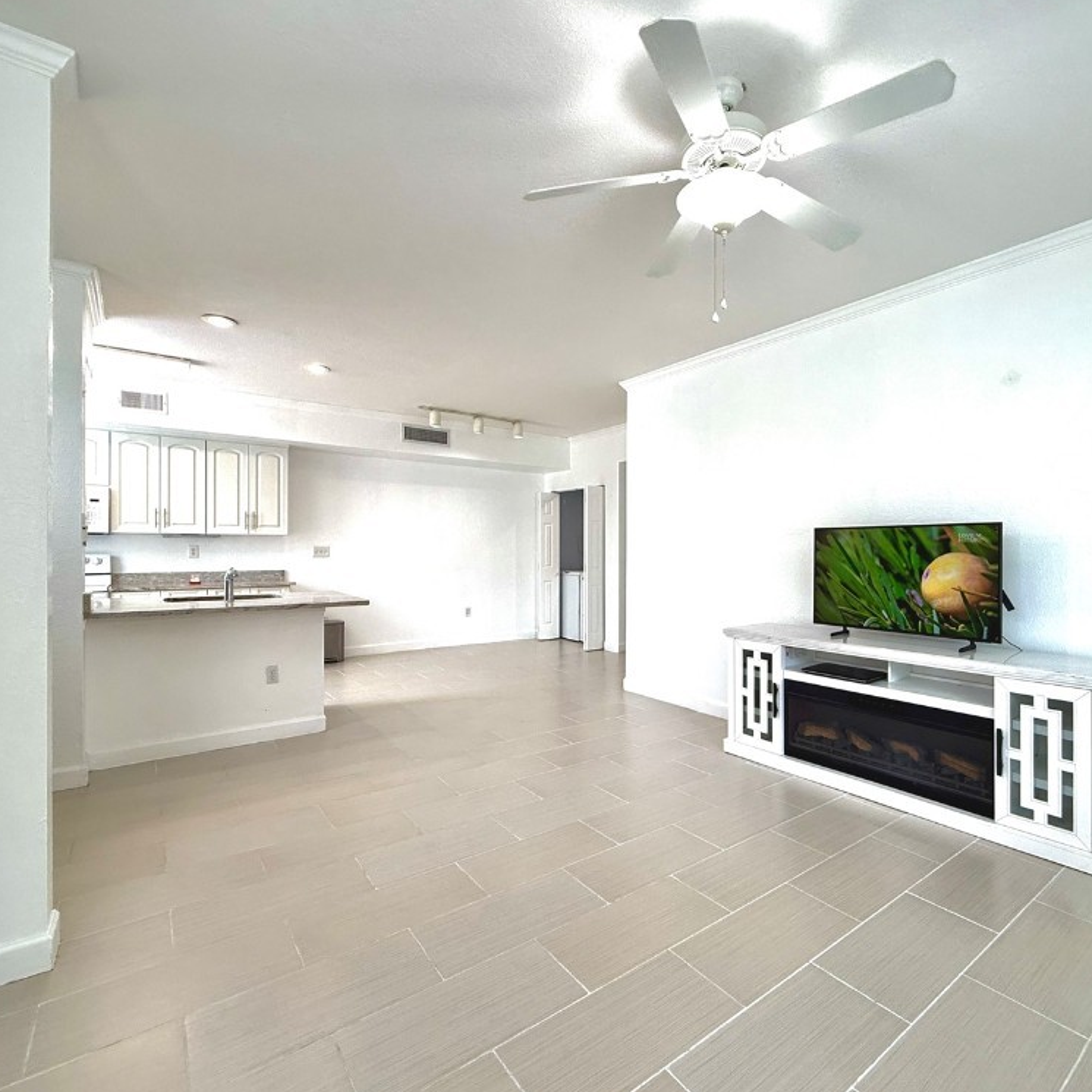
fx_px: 607
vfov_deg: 84.0
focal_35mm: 17
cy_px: 550
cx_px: 613
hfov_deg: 83.6
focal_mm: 2.22
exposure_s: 1/120
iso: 80
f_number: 2.2
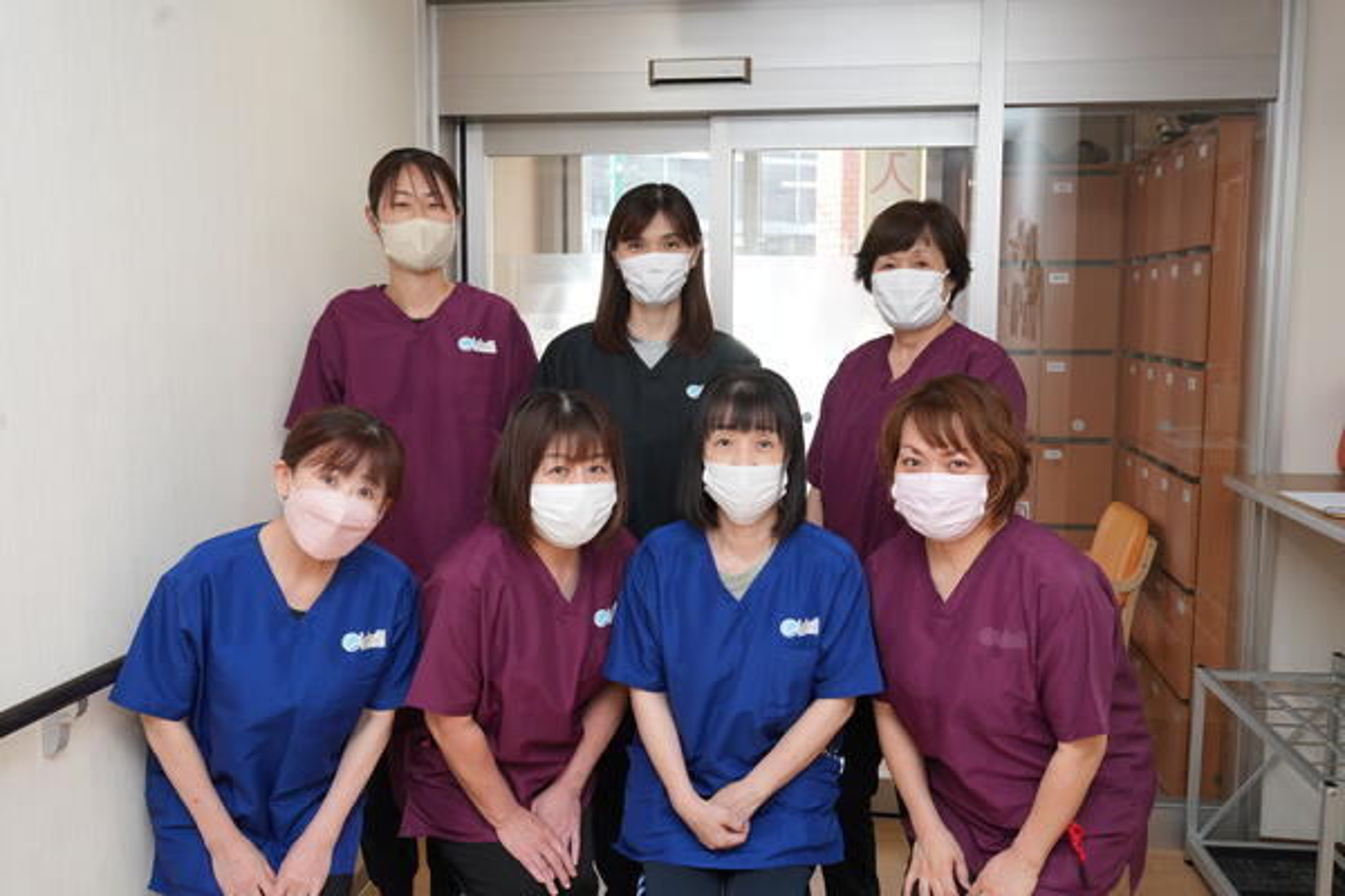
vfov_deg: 38.9
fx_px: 1270
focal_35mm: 34
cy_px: 448
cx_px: 672
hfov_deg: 55.8
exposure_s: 1/80
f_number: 8
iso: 1600
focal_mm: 34
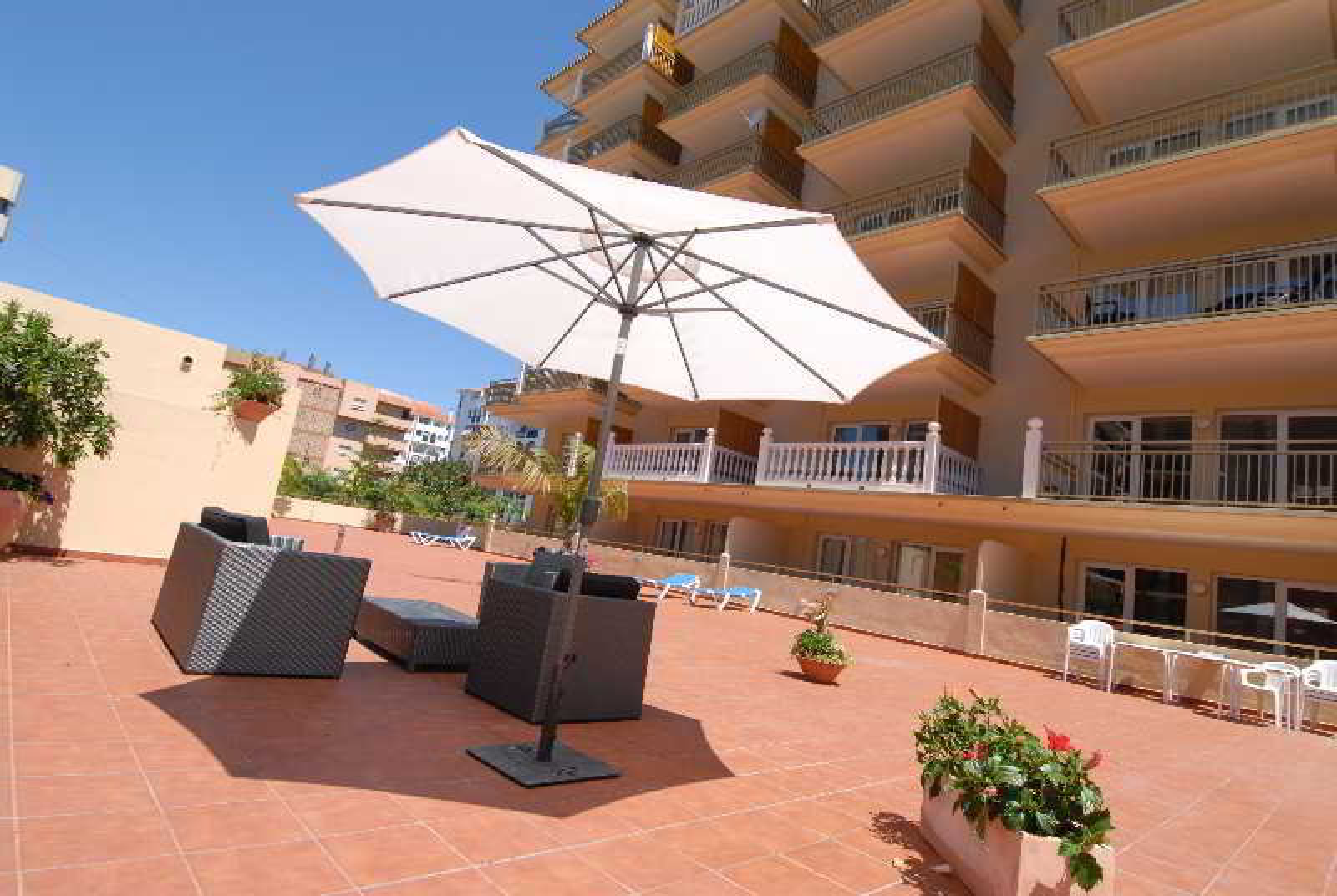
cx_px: 668
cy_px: 448
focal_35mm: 18
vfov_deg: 67.6
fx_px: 669
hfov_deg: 89.9
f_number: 8
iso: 100
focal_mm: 12
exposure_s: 1/250
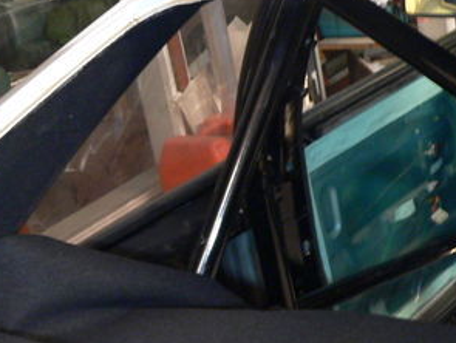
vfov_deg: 18.7
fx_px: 1029
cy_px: 286
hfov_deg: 24.9
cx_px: 151
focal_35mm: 78
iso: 200
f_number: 2.8
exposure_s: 1/4
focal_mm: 6
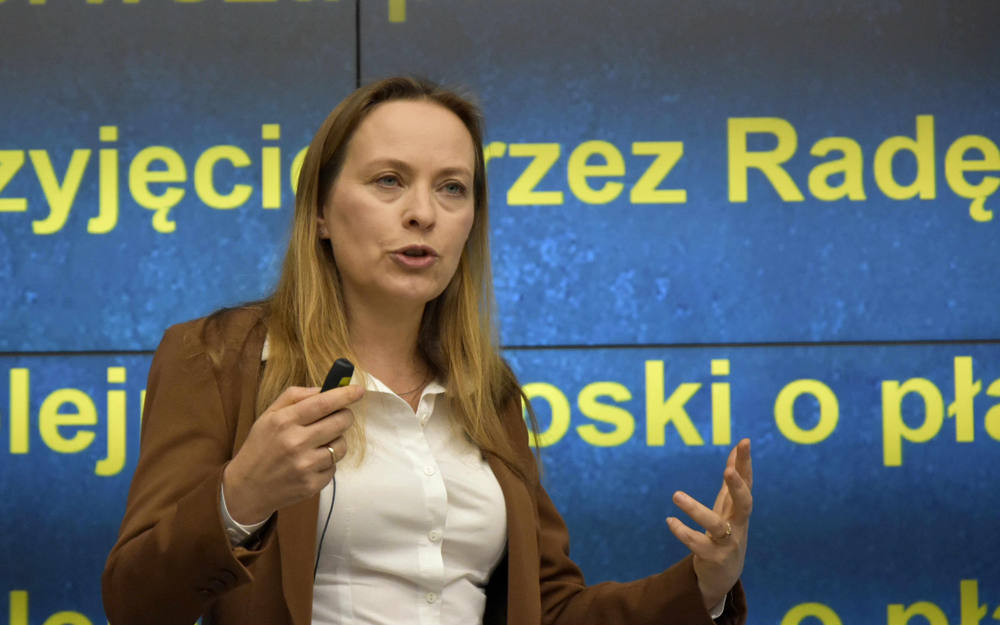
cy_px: 321
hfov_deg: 12.0
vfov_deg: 7.5
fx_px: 4742
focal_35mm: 174
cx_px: 383
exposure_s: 1/250
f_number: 5.6
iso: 2200
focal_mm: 92
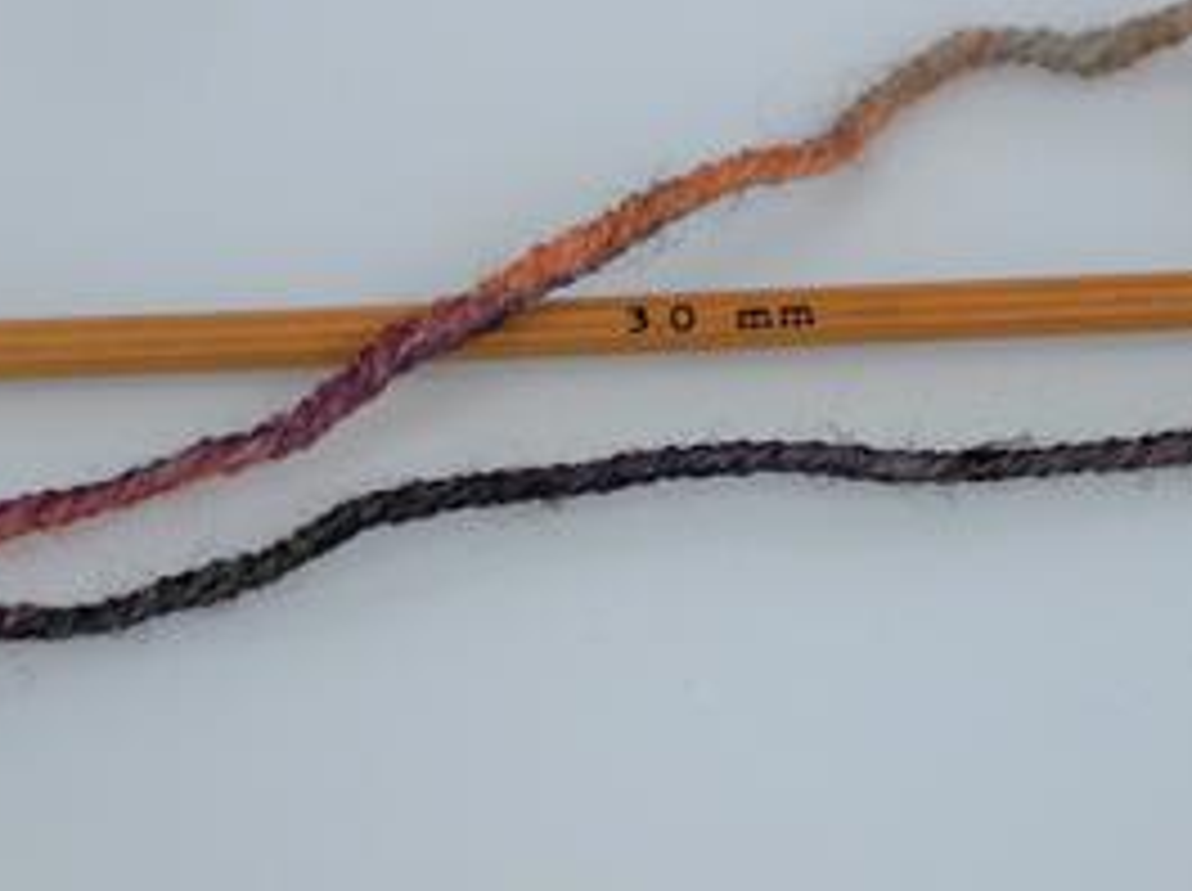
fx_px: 6018
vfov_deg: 8.5
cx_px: 684
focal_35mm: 175
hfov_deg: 11.3
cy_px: 344
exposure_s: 1/212
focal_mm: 23.76
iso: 200
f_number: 3
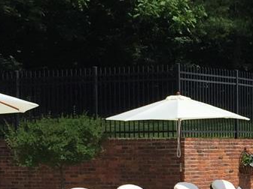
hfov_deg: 13.6
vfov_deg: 10.7
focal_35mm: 138
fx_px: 1009
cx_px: 355
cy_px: 172
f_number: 2.2
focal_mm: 4.15
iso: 32
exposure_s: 1/4405
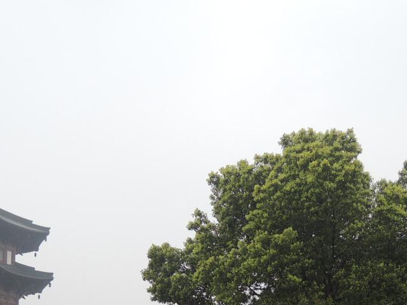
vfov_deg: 23.1
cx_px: 148
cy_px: 325
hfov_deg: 32.0
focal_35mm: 60
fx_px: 705
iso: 100
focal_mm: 4.3
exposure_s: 1/250
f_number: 2.2
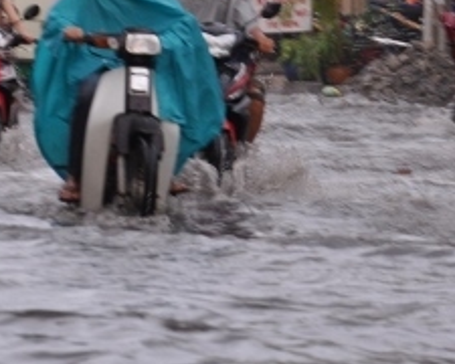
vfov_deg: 3.7
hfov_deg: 4.6
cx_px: 220
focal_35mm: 419
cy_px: 179
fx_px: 5647
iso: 320
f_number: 5.6
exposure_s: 1/100
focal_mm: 105
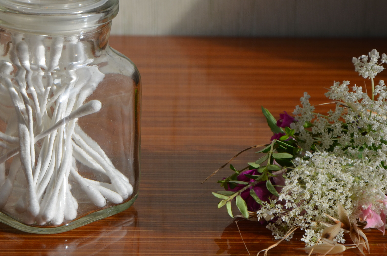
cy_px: 79
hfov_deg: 8.4
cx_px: 139
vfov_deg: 5.6
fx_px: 2637
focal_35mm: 246
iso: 180
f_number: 8
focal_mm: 105
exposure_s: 1/125
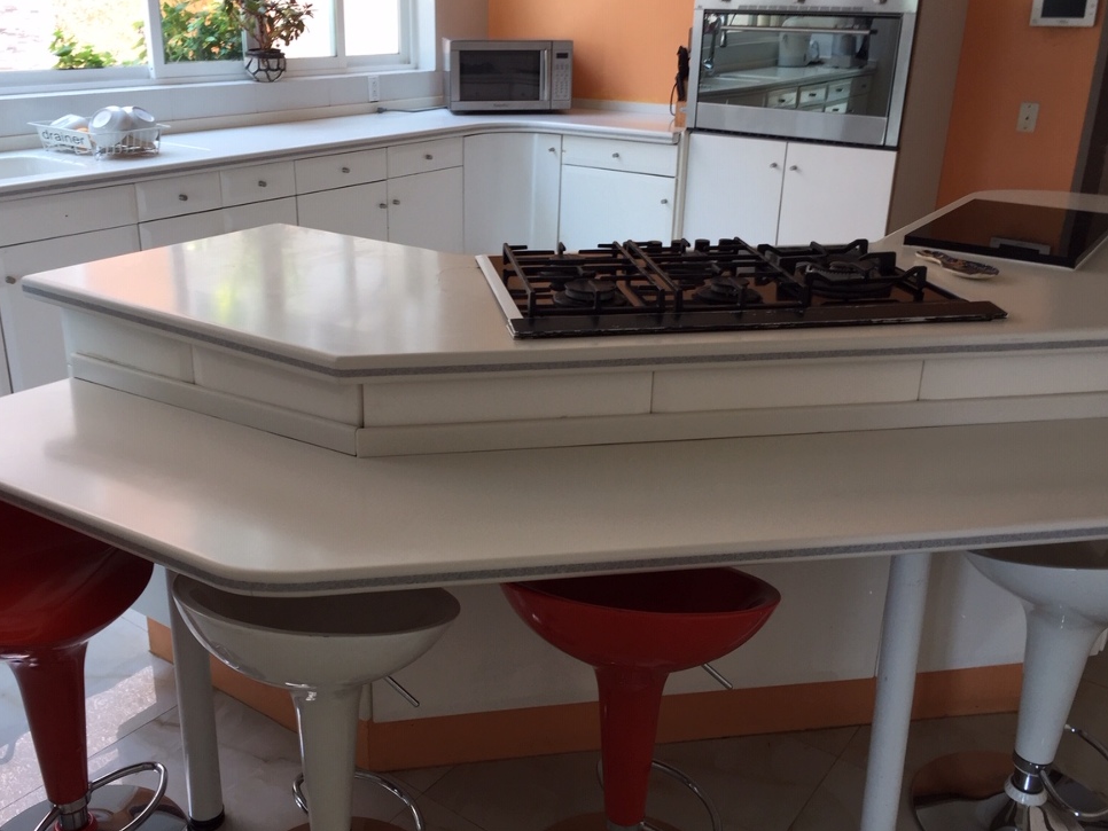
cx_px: 506
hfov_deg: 56.7
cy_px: 376
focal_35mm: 32
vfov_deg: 44.1
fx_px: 1025
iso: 32
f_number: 2.2
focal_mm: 4.15
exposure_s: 1/40
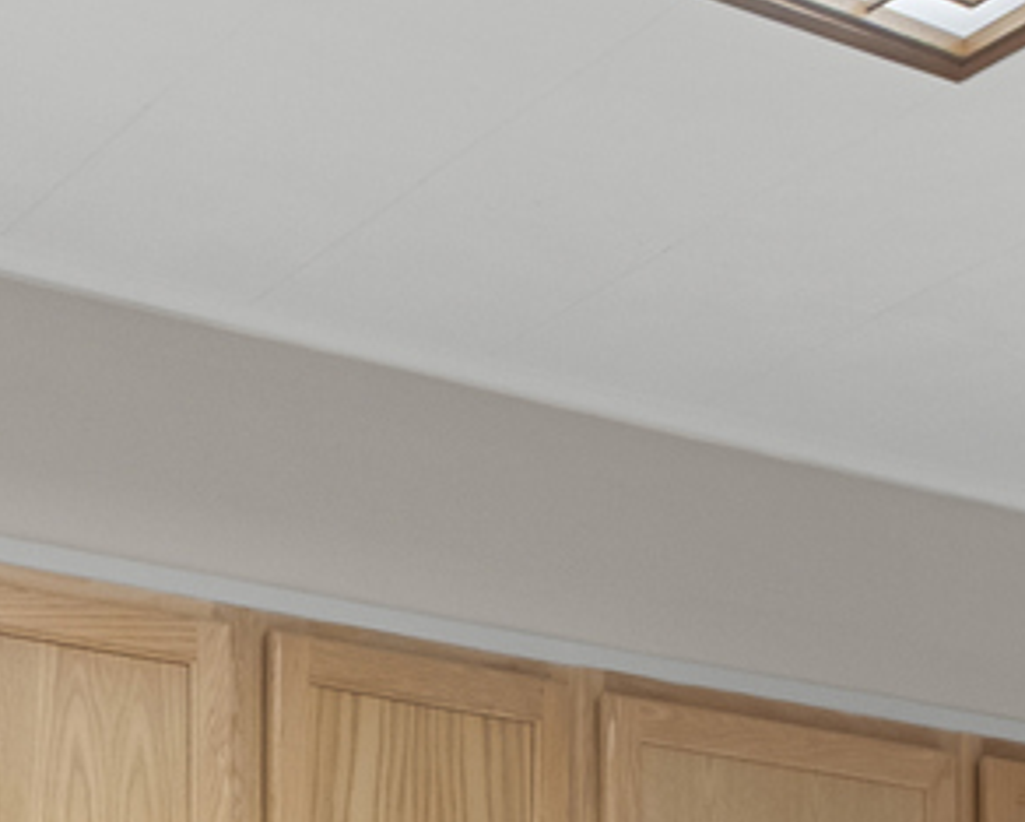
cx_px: -165
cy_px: 1486
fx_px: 2368
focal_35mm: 78
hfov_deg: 22.7
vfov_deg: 16.4
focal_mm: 10
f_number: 8
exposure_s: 1
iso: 320
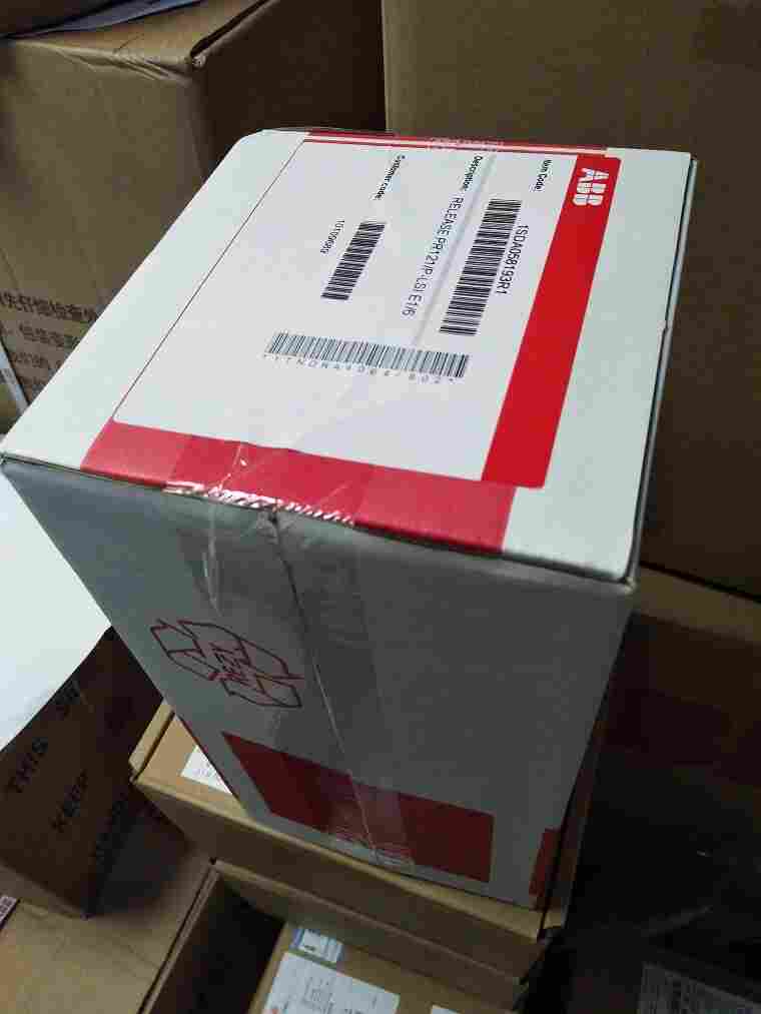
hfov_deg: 53.1
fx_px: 762
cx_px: 380
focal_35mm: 26
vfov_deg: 67.3
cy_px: 507
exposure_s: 1/33.3
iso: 250
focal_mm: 3.88
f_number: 2
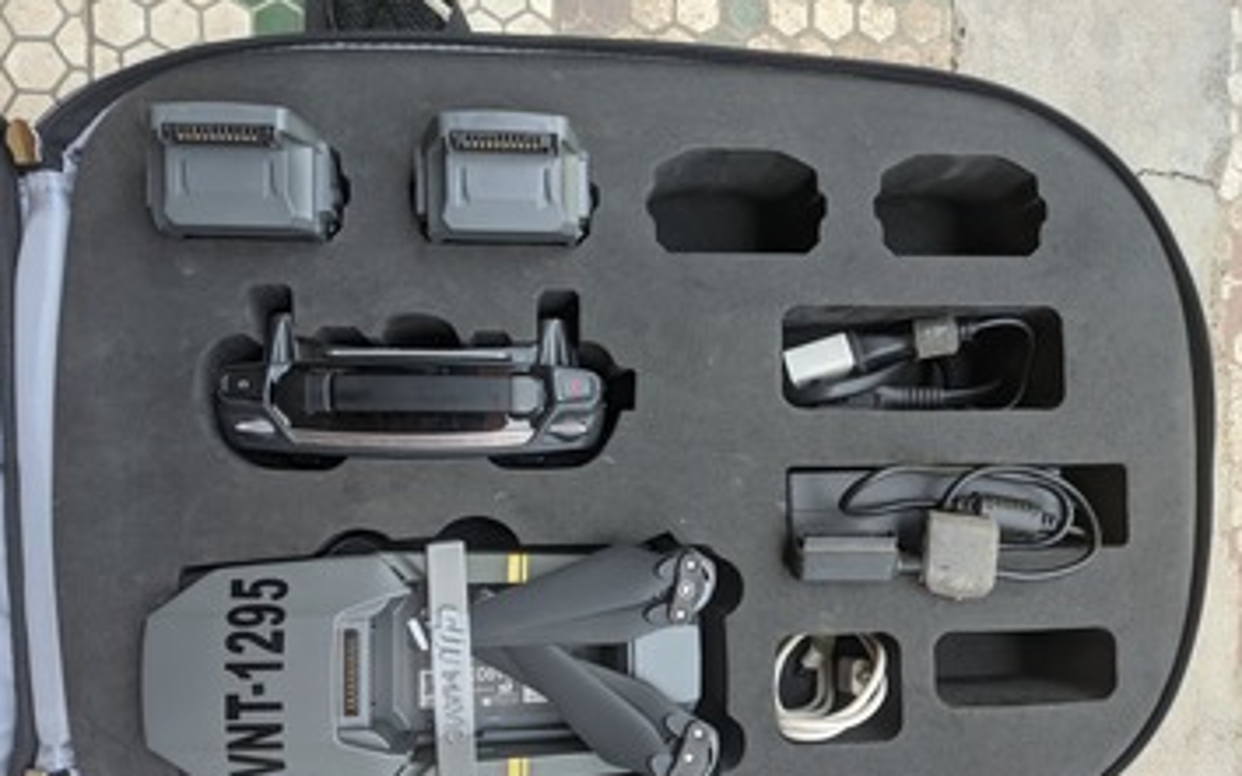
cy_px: 460
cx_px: 614
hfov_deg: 66.5
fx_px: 947
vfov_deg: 44.3
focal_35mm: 28
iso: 119
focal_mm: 4.74
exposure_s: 1/60
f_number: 1.79
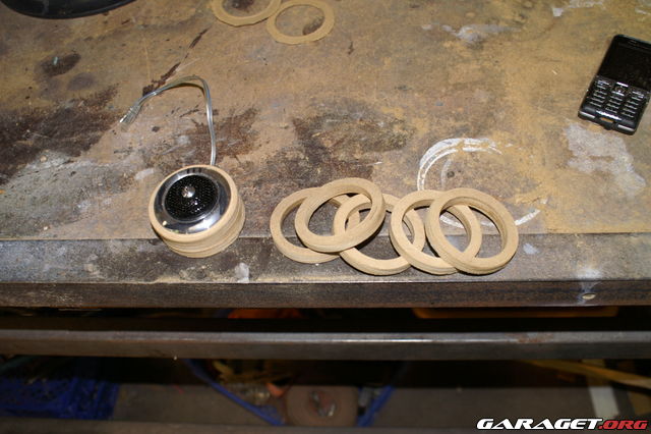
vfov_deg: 39.9
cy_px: 217
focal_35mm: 33
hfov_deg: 57.2
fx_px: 596
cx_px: 326
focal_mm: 22
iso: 400
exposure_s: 1/60
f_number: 4
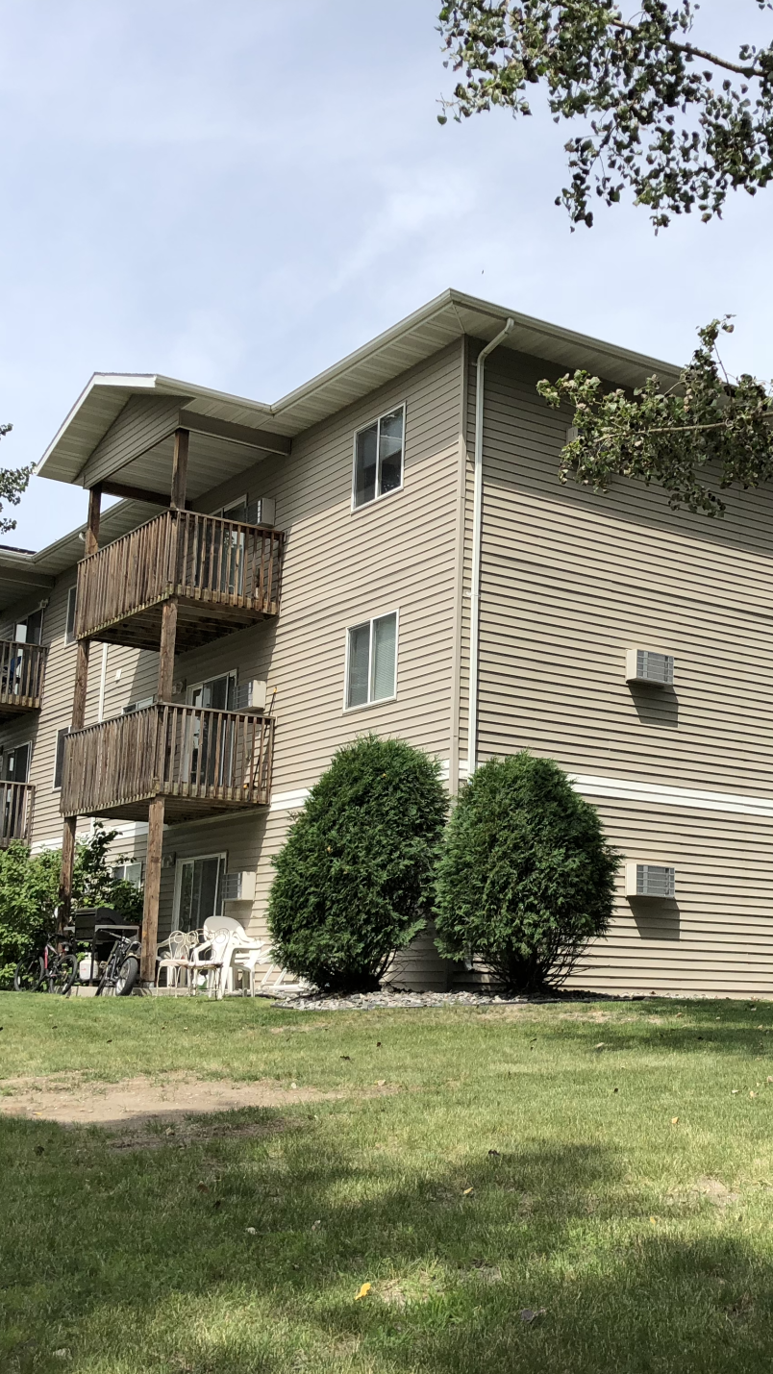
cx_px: 504
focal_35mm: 41
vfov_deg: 49.4
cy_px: 685
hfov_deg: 28.9
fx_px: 1494
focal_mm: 4
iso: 20
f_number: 1.8
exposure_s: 1/1869
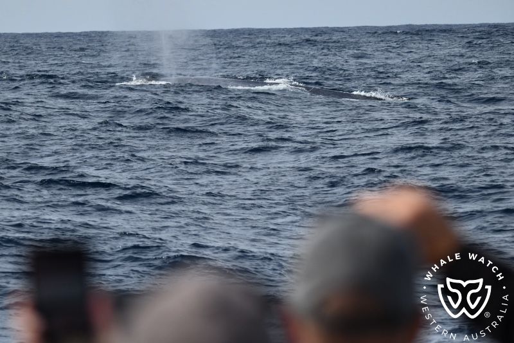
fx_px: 2641
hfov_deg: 11.1
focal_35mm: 185
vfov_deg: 7.4
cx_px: 257
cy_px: 172
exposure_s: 1/8000
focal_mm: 185
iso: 900
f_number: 5.3
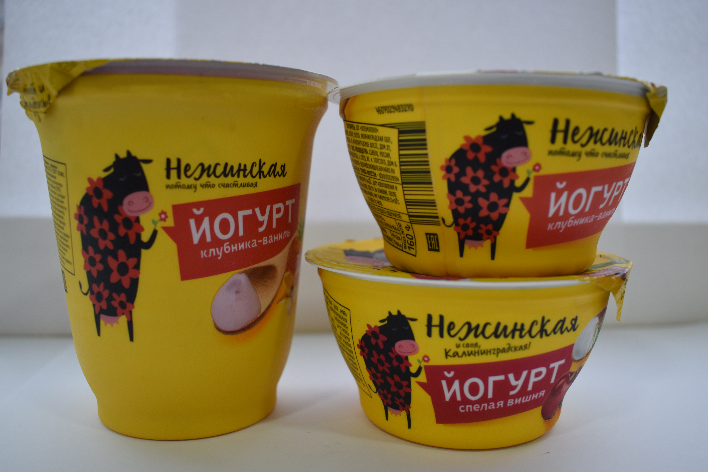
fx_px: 669
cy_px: 237
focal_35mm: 34
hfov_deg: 55.8
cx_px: 353
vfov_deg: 38.9
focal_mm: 22
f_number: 4.5
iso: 400
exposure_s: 1/80
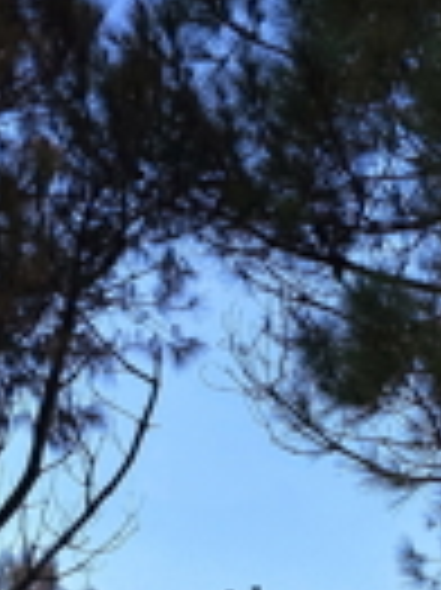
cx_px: 495
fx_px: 1276
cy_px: 892
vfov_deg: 21.6
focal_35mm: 75
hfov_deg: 18.8
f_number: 1.7
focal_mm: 6.3
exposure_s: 1/33
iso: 1600
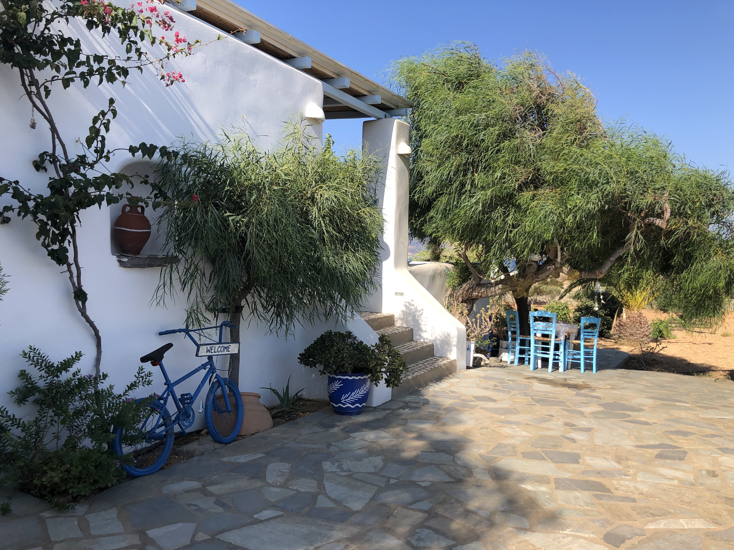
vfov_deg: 49.7
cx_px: 367
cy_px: 275
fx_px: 594
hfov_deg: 63.4
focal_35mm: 28
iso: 20
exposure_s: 1/1200
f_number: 1.8
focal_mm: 3.99
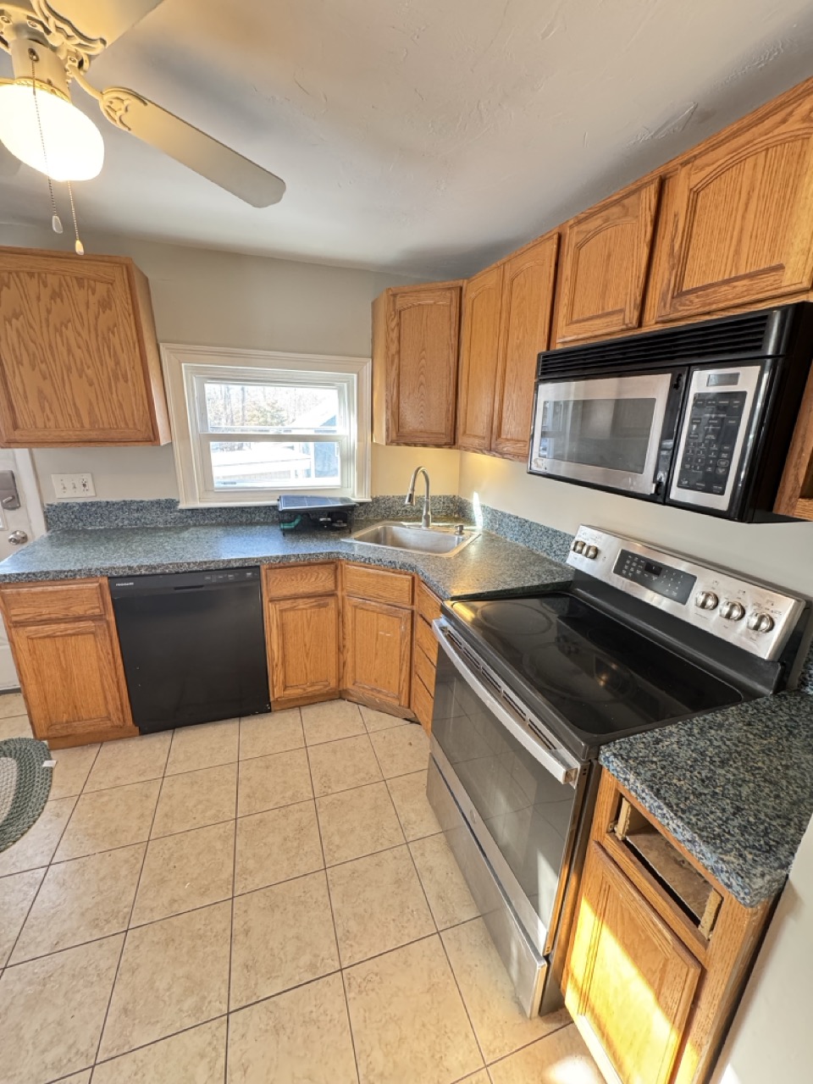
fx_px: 438
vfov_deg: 102.1
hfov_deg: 85.7
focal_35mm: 14
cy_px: 542
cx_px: 406
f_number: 2.2
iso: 320
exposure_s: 1/60
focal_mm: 2.22
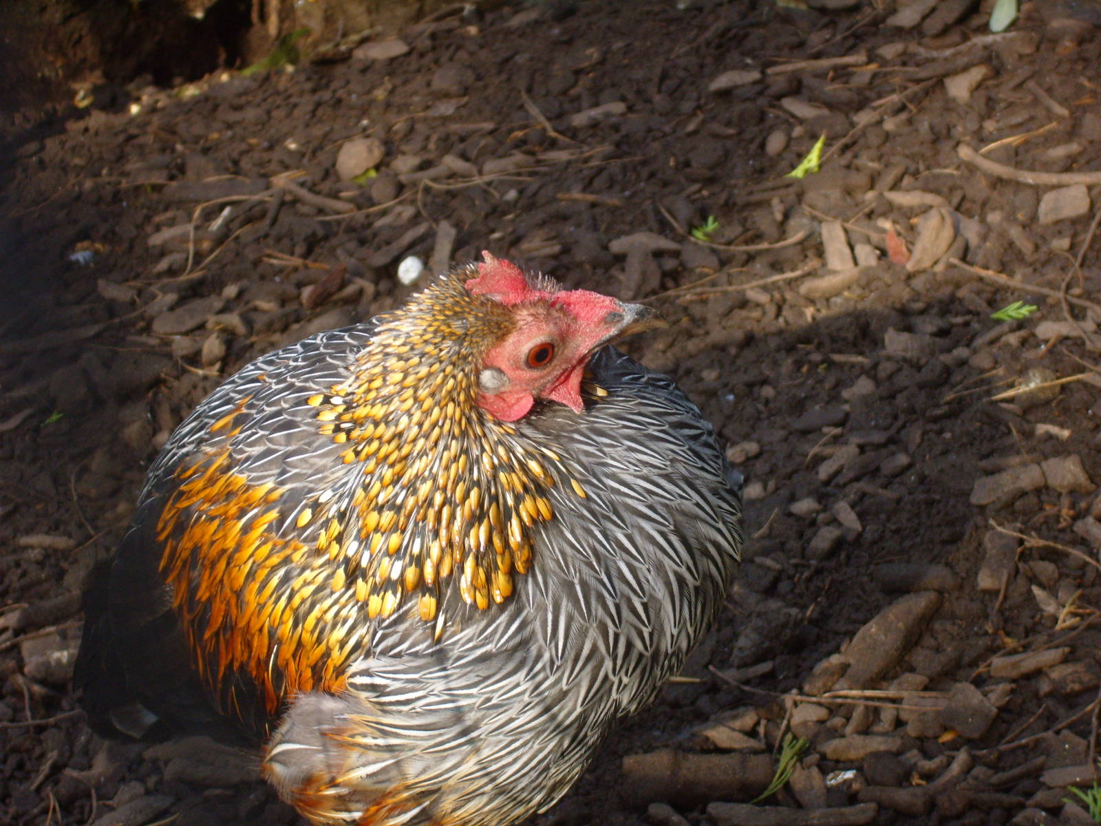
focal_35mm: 105
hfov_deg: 18.7
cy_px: 413
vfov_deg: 14.1
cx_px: 550
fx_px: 3340
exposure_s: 1/60
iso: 183
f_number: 5.1
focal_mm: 22.2
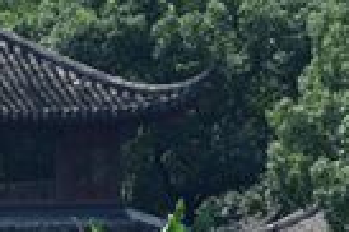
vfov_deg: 1.5
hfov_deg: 2.2
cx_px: -56
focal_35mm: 921
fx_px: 8918
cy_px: 296
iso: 400
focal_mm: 140
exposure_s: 1/500
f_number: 11
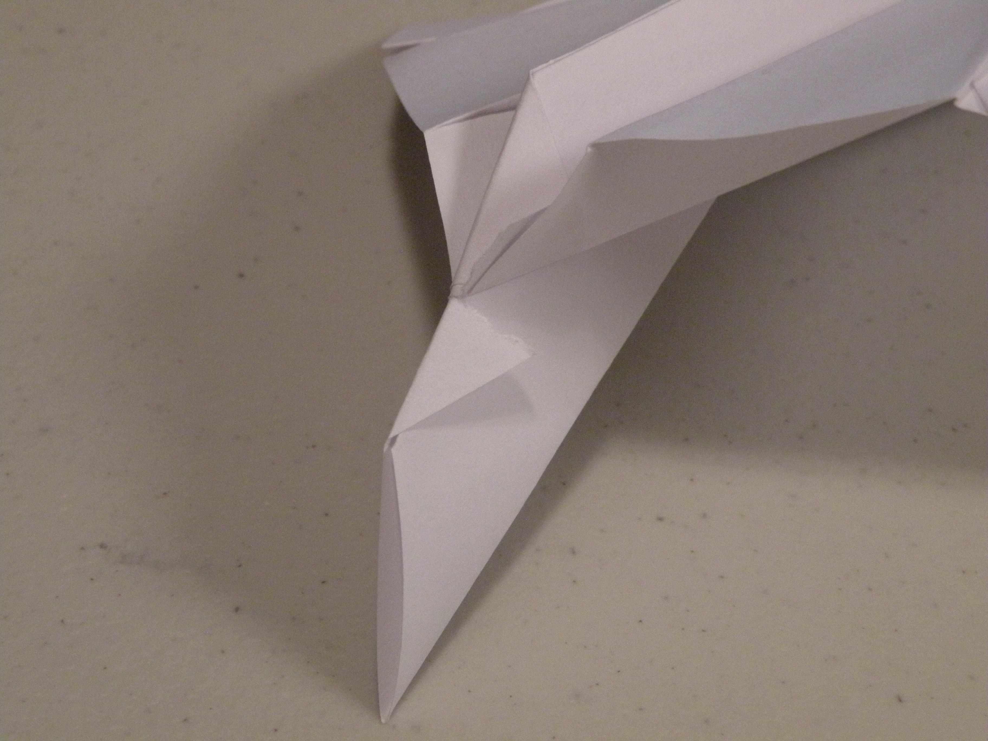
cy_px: 370
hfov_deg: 21.1
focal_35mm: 93
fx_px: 2654
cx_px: 494
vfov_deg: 15.9
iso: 400
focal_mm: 16.4
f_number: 4
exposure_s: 1/56.4
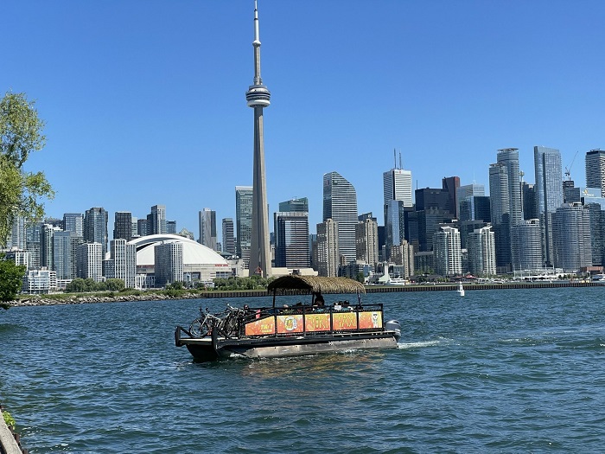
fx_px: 909
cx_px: 302
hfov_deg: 36.8
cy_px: 227
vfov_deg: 28.0
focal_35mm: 52
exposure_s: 1/1653
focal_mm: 6
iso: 25
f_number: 2
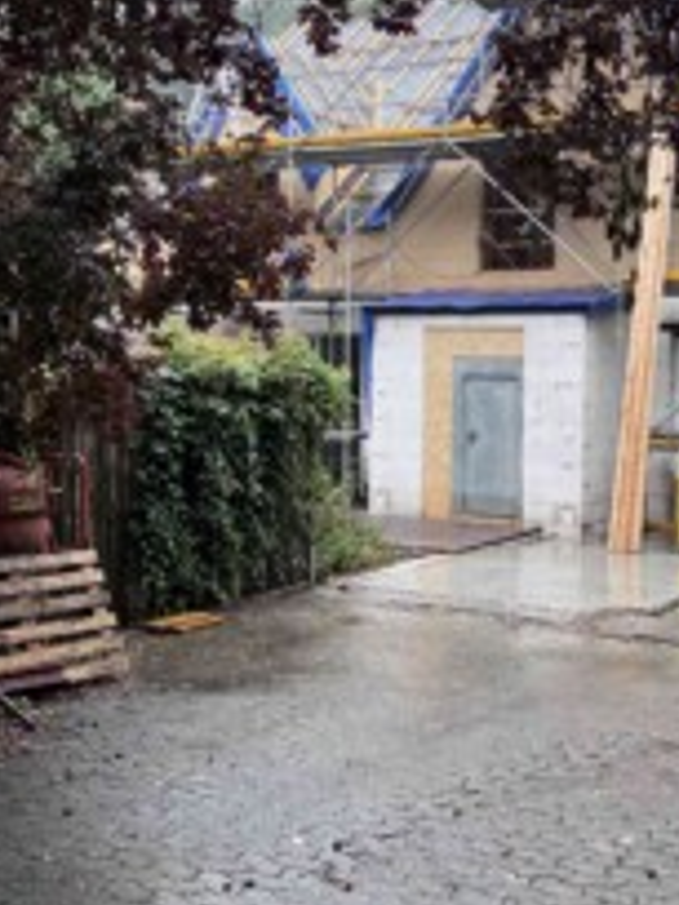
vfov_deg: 41.9
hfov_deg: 31.4
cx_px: 544
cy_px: 379
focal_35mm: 45
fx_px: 1177
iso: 40
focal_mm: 5.7
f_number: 1.5
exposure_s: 1/279
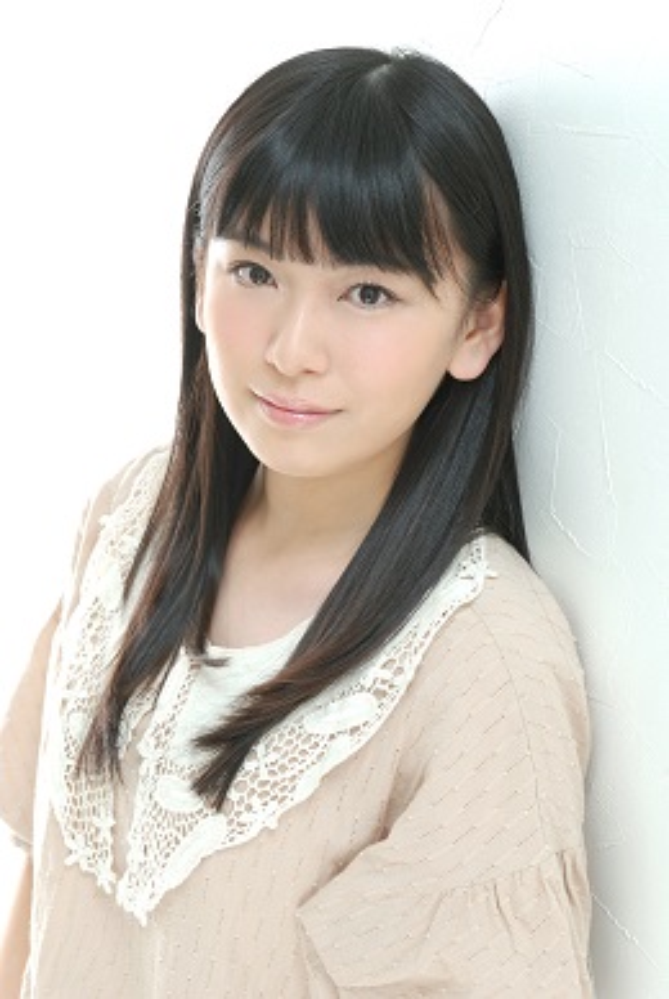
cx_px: 334
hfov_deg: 14.8
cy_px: 500
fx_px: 2583
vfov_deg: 21.9
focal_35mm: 93
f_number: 5
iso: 200
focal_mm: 62
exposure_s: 1/80
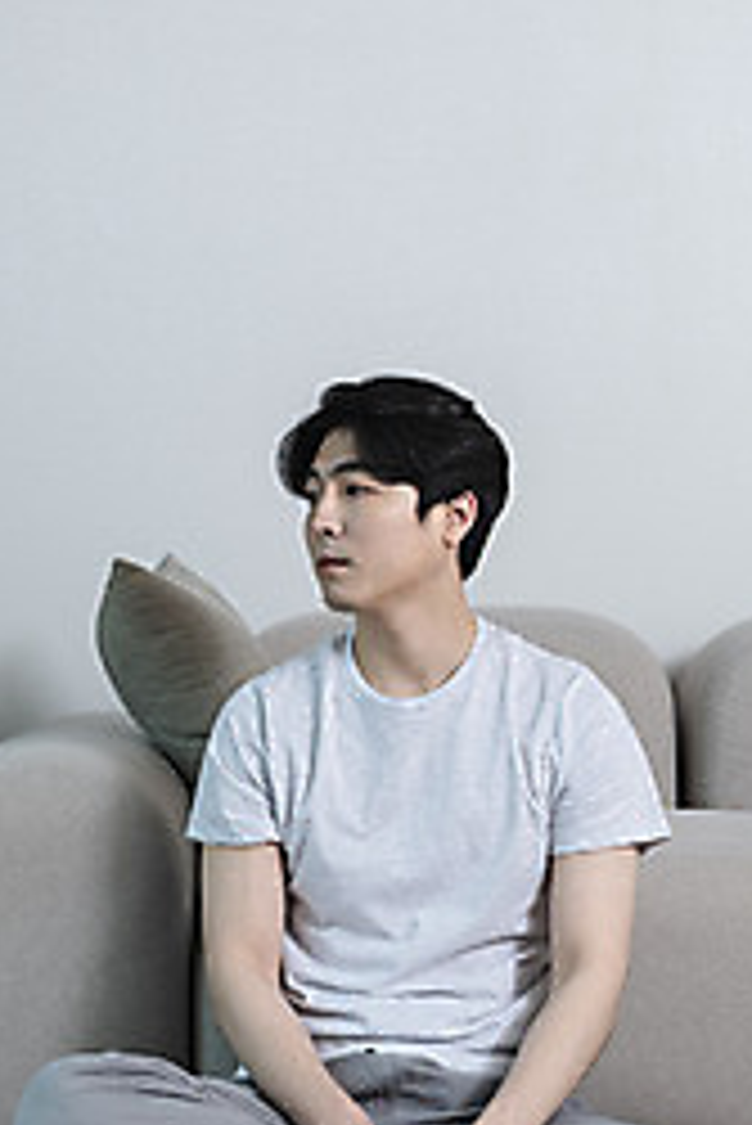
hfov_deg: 17.1
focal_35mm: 80
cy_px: 594
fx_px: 2503
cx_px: 335
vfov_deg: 25.3
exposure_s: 1/125
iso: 250
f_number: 4
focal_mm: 50
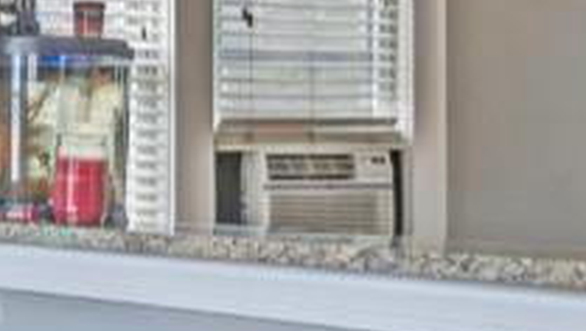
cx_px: -62
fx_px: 1866
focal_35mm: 120
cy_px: 156
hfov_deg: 17.2
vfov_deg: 10.1
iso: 100
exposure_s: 1/200
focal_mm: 16
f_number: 5.6
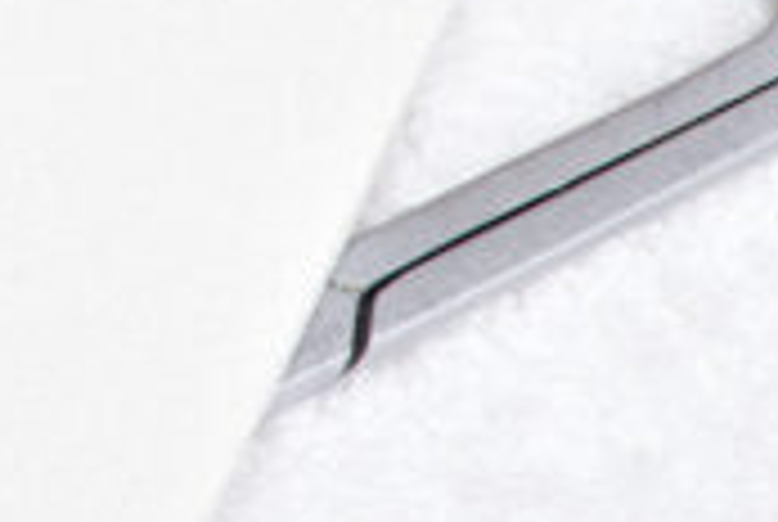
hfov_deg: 3.5
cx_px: -742
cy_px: -713
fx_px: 12577
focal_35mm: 581
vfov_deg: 2.4
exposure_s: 1/250
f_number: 14
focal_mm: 105
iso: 100
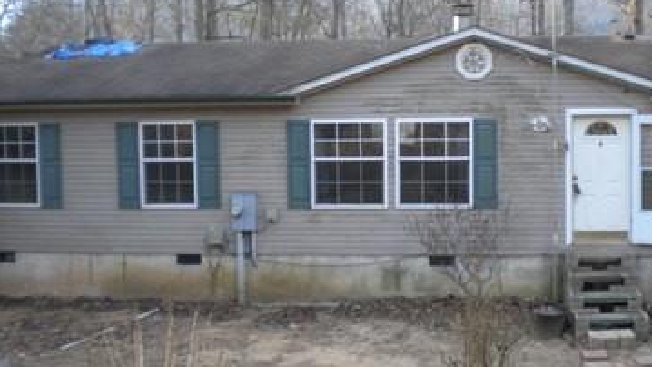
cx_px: 432
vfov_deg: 23.5
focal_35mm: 51
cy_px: 173
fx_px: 882
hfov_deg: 40.1
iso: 120
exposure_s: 1/58.3
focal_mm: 6.3
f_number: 3.1
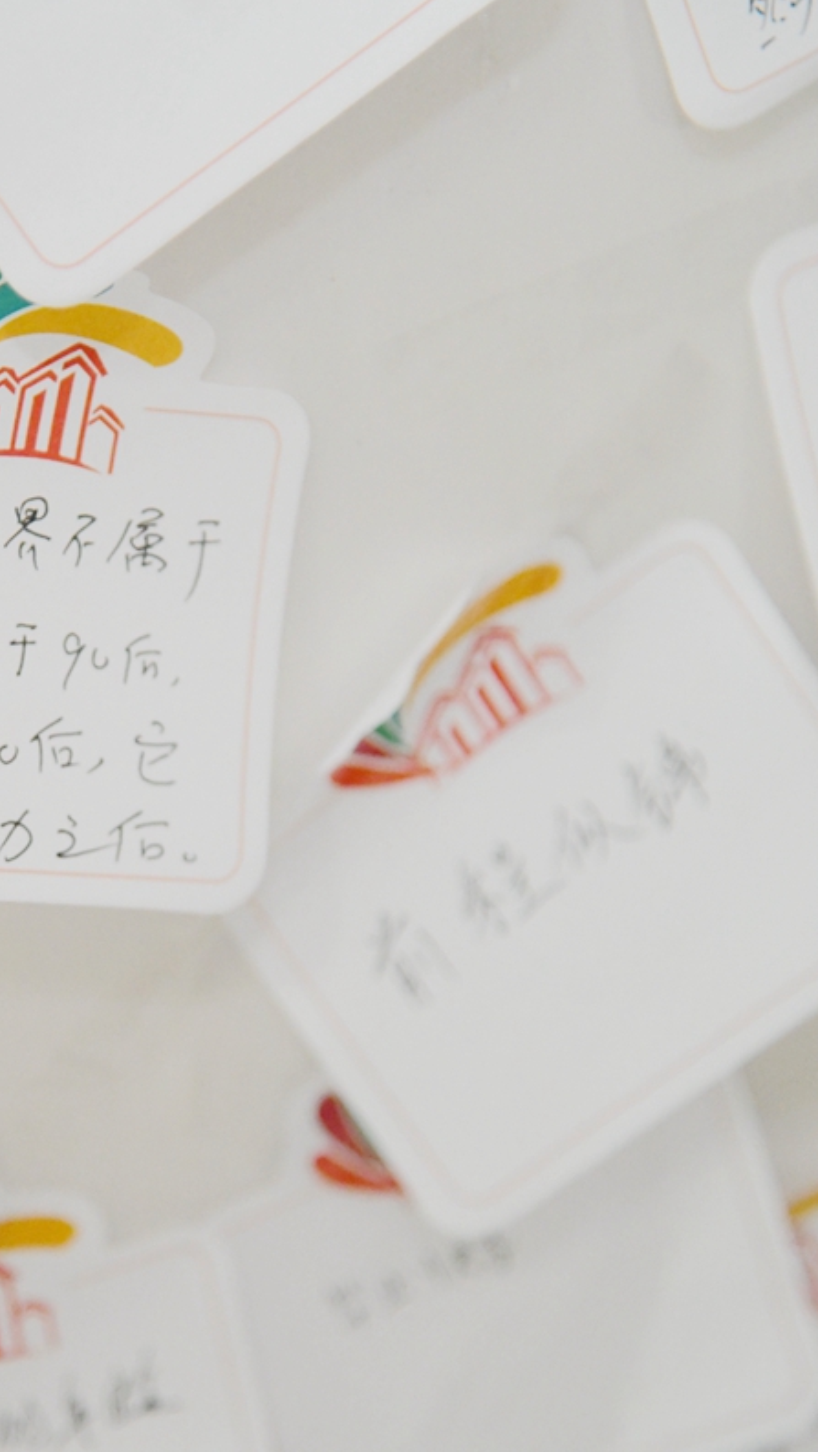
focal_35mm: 190
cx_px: 29
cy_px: 728
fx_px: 7322
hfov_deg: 6.4
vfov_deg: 11.3
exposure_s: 1/200
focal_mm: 120
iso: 6400
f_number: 4
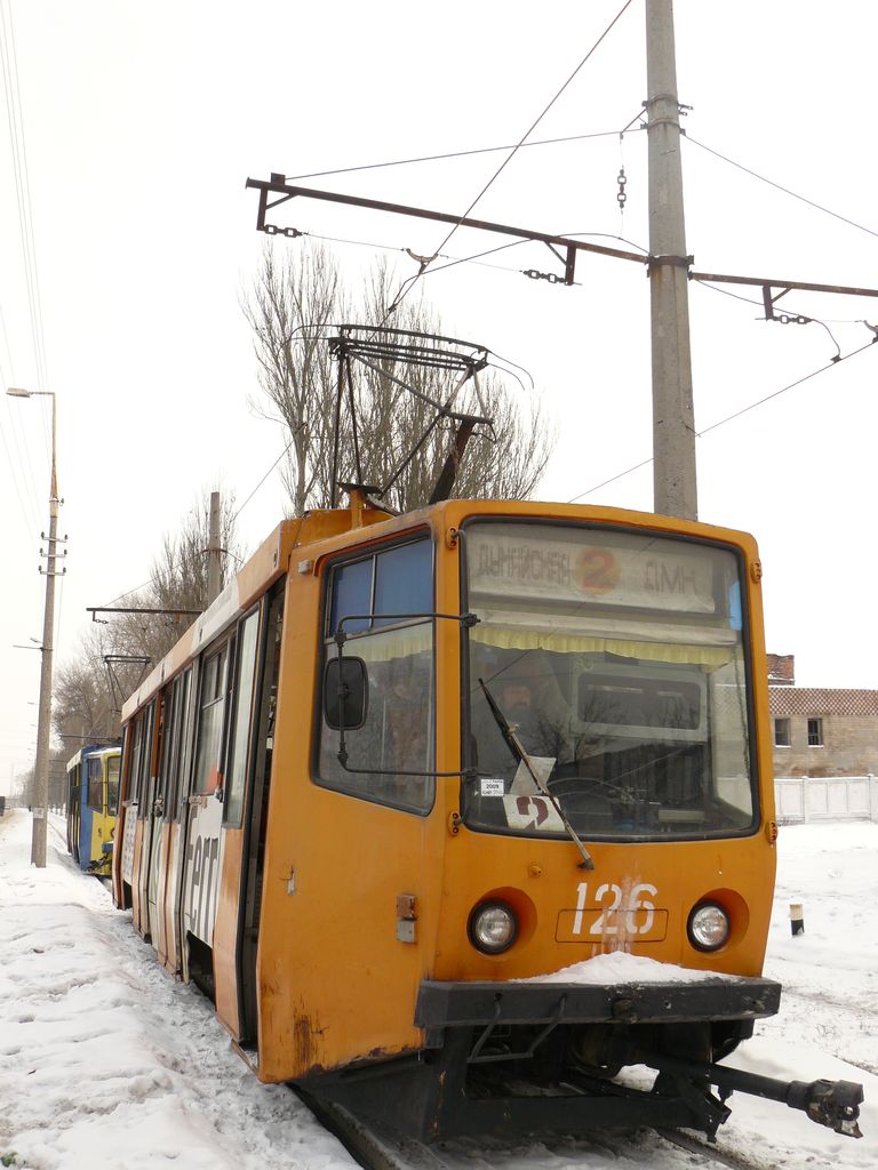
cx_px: 439
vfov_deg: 51.4
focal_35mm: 36
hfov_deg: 39.7
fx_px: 1217
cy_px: 585
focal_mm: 6
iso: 100
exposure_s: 1/250
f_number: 4
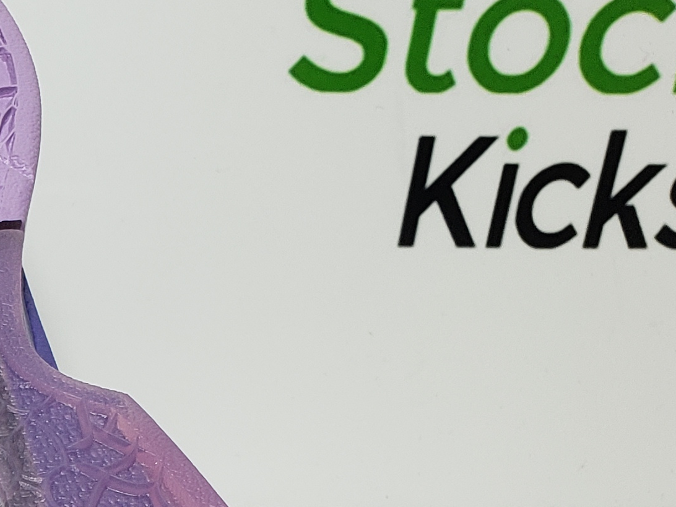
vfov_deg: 14.5
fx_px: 1875
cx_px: -459
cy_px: 727
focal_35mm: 96
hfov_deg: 17.4
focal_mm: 4.3
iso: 50
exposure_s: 1/165
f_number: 2.4
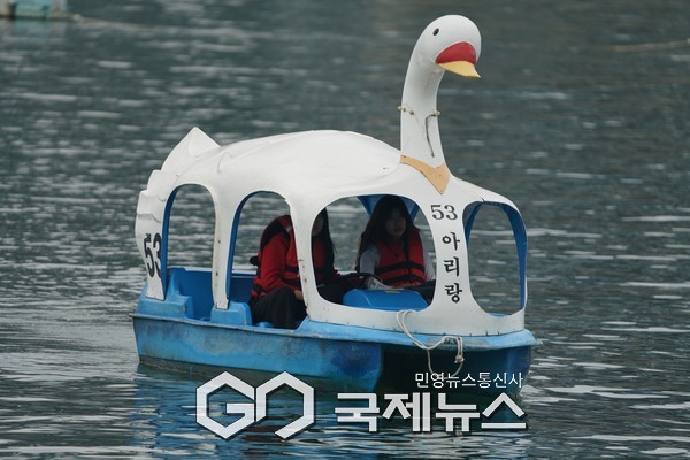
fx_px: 11499
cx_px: 345
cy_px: 230
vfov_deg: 2.3
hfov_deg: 3.4
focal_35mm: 600
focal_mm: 600
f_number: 6.3
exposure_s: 1/500
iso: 640
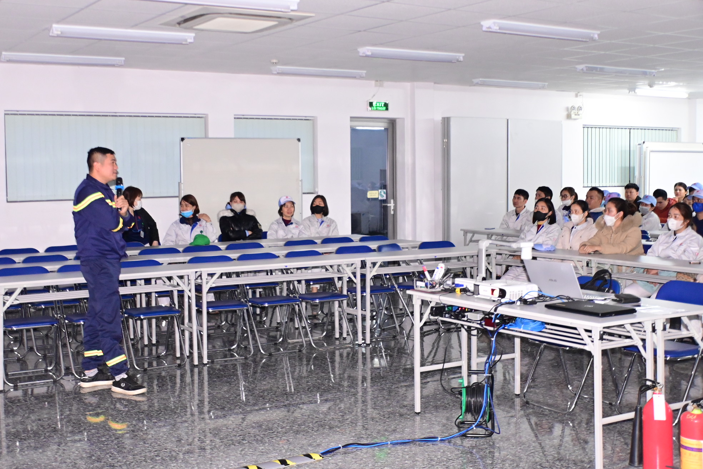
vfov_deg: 29.9
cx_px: 352
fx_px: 879
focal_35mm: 45
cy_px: 234
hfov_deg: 43.6
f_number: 4.5
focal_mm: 30
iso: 3200
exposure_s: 1/200
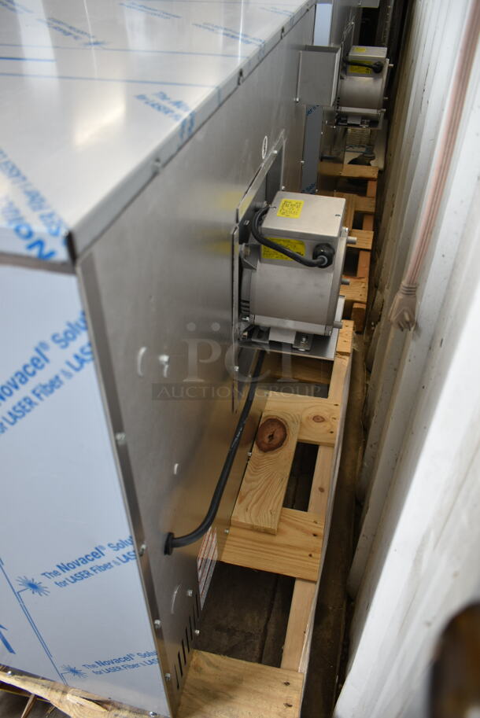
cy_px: 359
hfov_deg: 48.0
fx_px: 539
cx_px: 240
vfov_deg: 67.3
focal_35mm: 27
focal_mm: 18
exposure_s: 1/30
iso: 280
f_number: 3.5
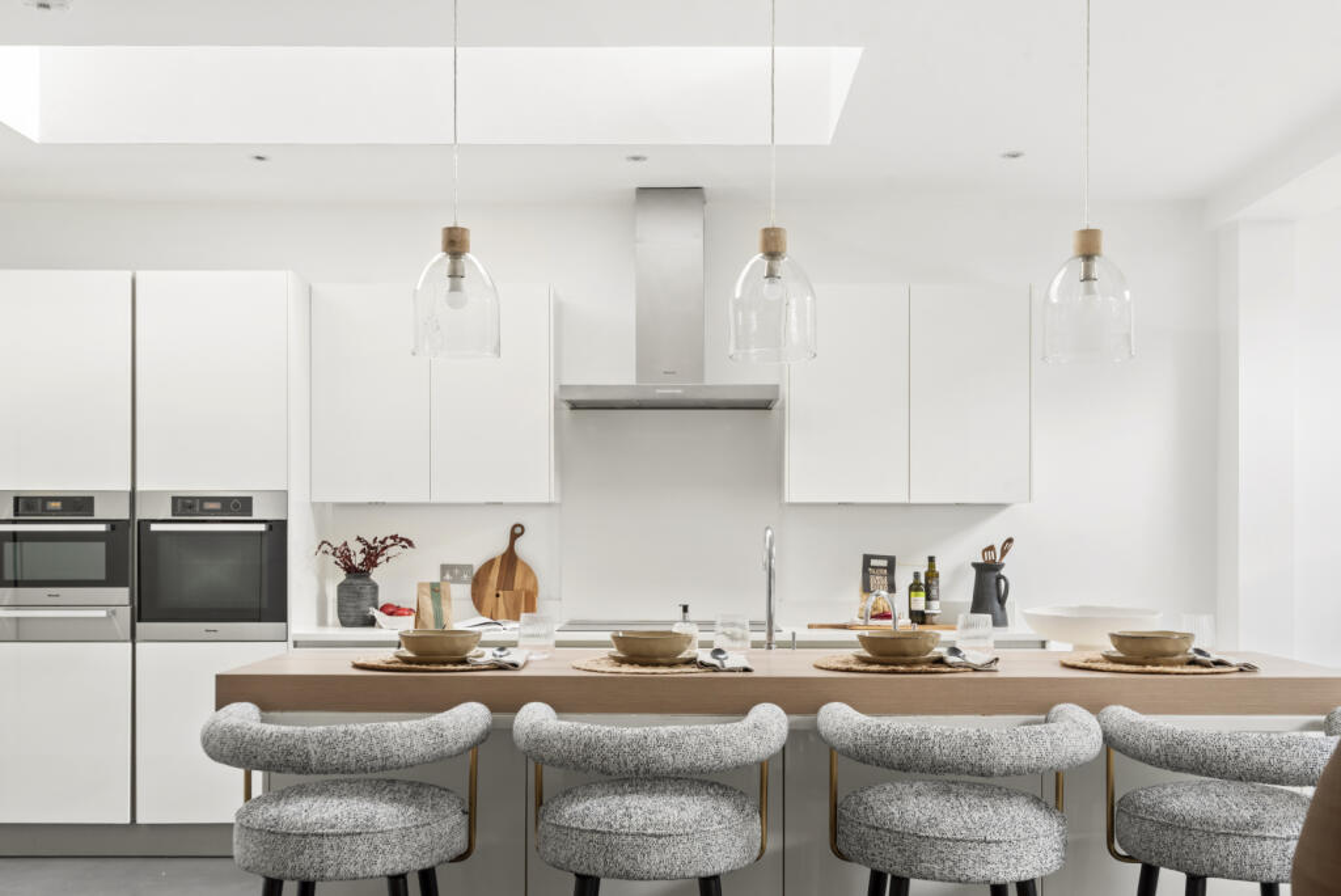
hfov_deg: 54.4
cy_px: 448
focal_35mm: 35
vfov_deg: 37.9
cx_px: 670
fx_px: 1304
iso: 640
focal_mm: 35
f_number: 10
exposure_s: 1/13
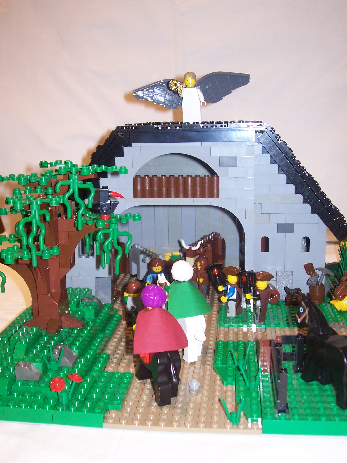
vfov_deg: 44.8
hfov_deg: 34.3
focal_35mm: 42
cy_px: 232
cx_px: 174
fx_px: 561
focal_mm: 7
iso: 125
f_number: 3
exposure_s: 1/60
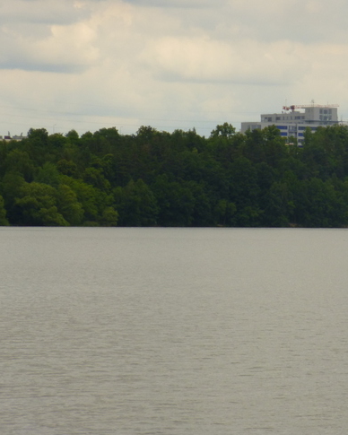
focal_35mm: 214
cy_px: 183
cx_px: 328
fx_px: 2755
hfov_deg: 7.2
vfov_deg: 9.0
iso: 100
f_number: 5.8
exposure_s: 1/320
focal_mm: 23.7
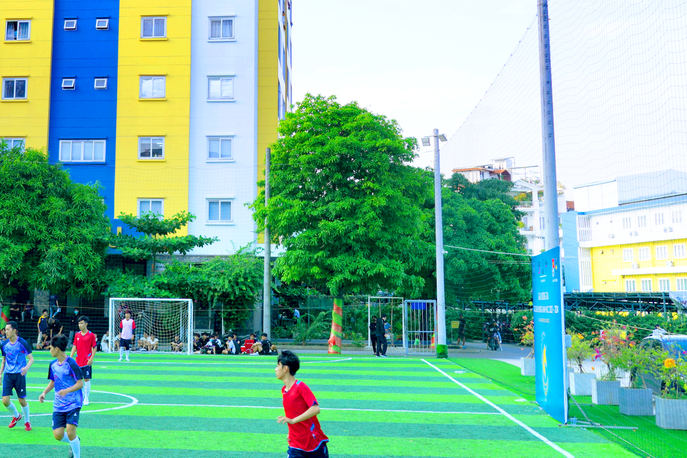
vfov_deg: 24.2
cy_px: 87
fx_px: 1049
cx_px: 210
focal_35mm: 55
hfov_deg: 35.8
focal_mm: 24
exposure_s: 1/200
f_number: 4
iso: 100
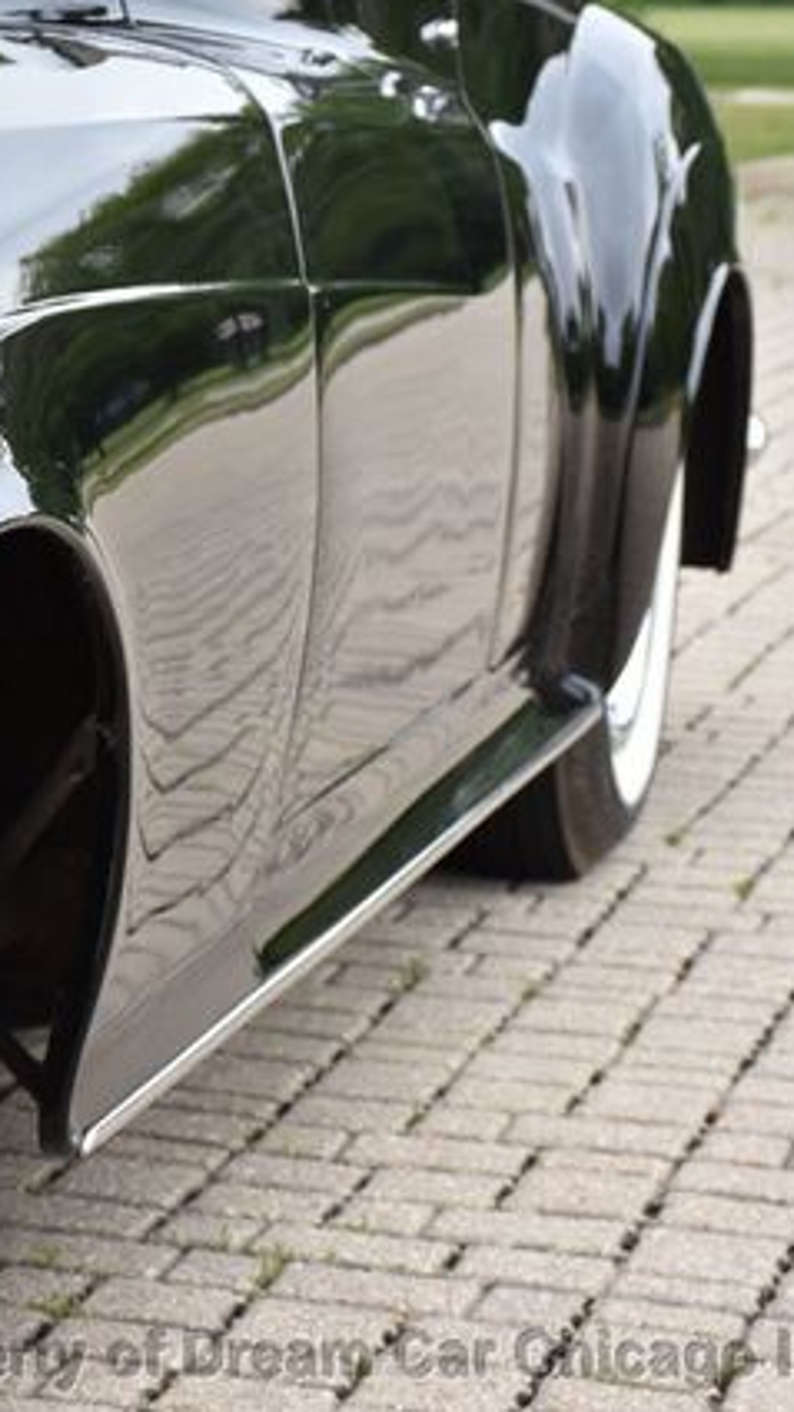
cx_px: -90
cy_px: 708
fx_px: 5316
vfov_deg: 15.1
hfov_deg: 8.5
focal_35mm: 142
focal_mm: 60
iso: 500
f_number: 8
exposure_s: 1/500
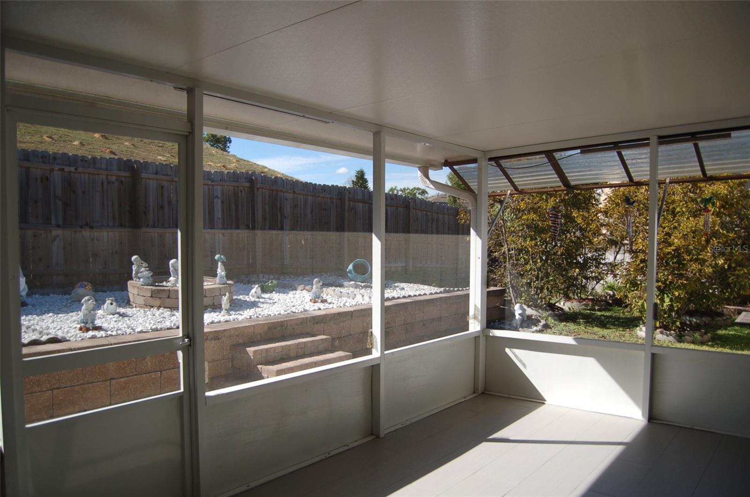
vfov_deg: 47.7
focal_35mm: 27
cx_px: 375
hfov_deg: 67.5
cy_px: 248
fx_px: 561
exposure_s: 1/1000
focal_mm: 18
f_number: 3.5
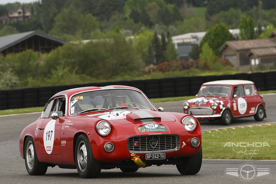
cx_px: 138
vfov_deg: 4.6
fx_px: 2300
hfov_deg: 6.9
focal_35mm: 300
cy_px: 92
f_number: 6.3
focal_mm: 200
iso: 250
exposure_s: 1/800
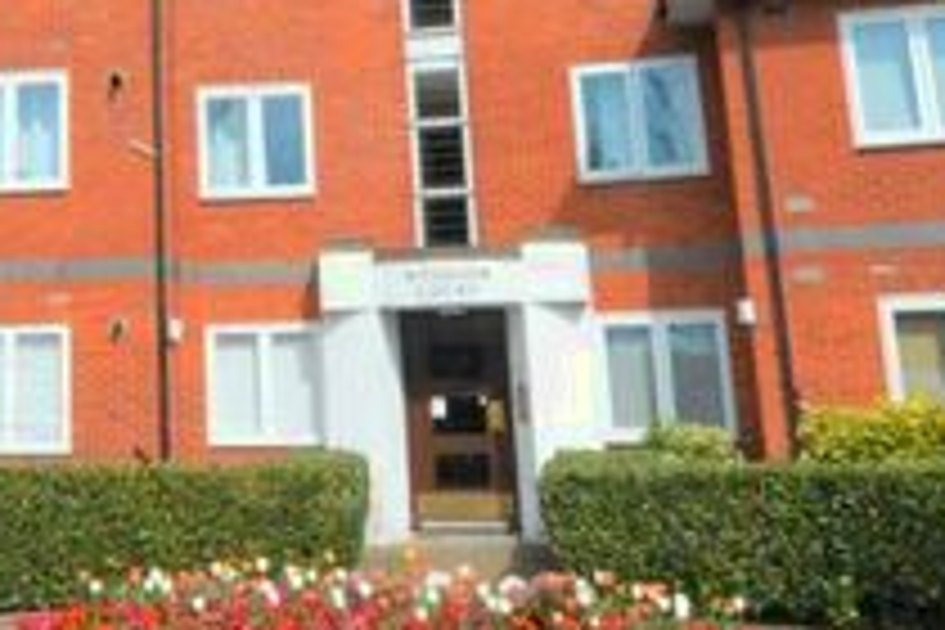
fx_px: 1312
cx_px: 135
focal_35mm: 50
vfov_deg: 25.9
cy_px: 36
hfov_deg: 37.6
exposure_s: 1/1000
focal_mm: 10
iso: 3200
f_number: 16
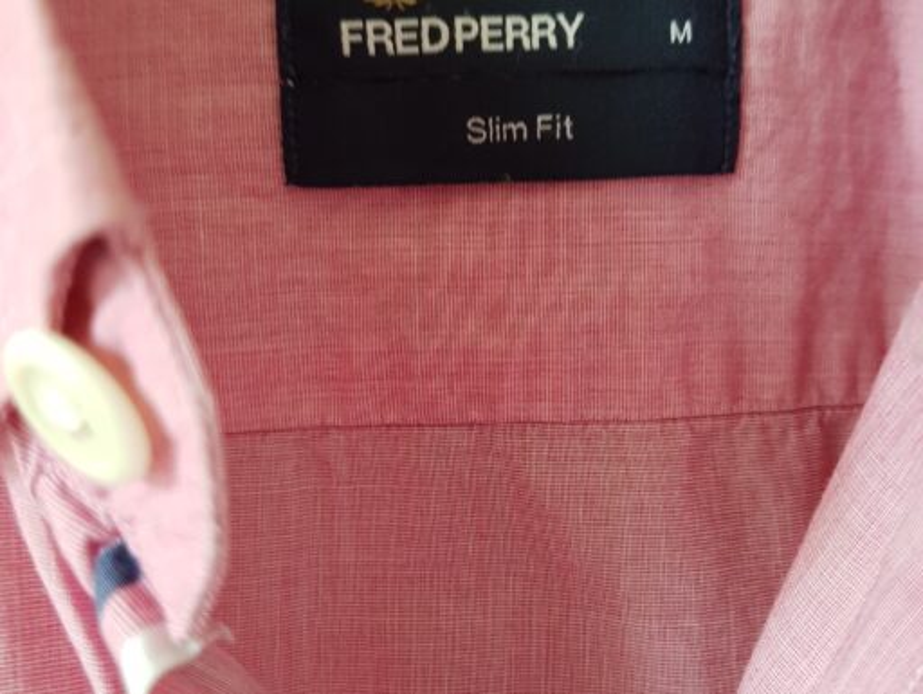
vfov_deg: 53.1
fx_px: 694
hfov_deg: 67.3
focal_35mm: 26
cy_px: 347
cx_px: 462
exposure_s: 1/15
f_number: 1.7
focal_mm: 4.2
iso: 200
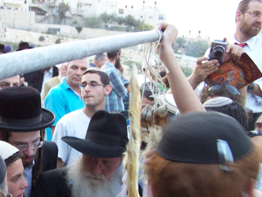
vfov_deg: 22.5
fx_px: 492
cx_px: 49
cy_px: 129
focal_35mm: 65
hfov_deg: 29.1
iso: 140
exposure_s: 1/20
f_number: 2.8
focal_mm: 6.3
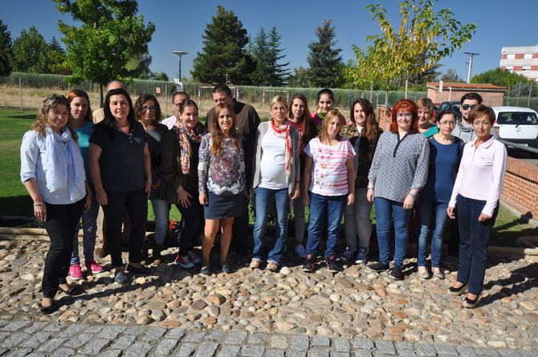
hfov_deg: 62.0
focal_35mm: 30
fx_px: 448
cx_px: 269
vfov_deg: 43.5
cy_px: 178
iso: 200
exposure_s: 1/250
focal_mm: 20
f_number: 8
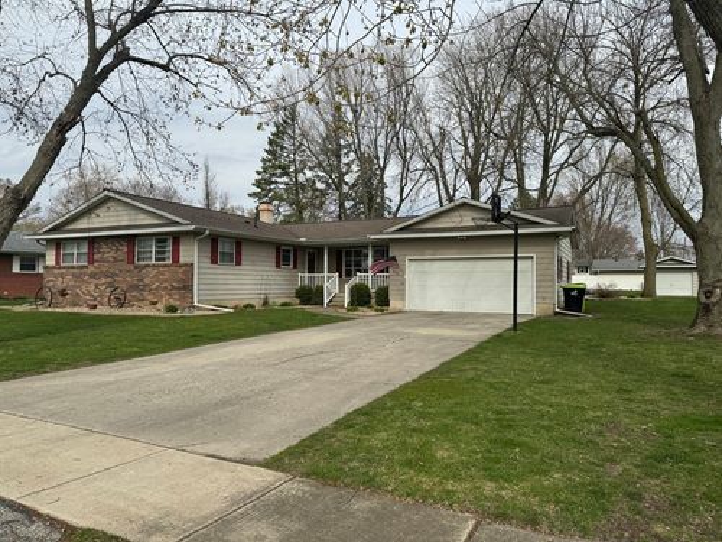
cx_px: 361
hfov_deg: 71.6
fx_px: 501
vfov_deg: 56.8
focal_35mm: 24
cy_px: 271
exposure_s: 1/3802
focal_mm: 6.86
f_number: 1.78
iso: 80
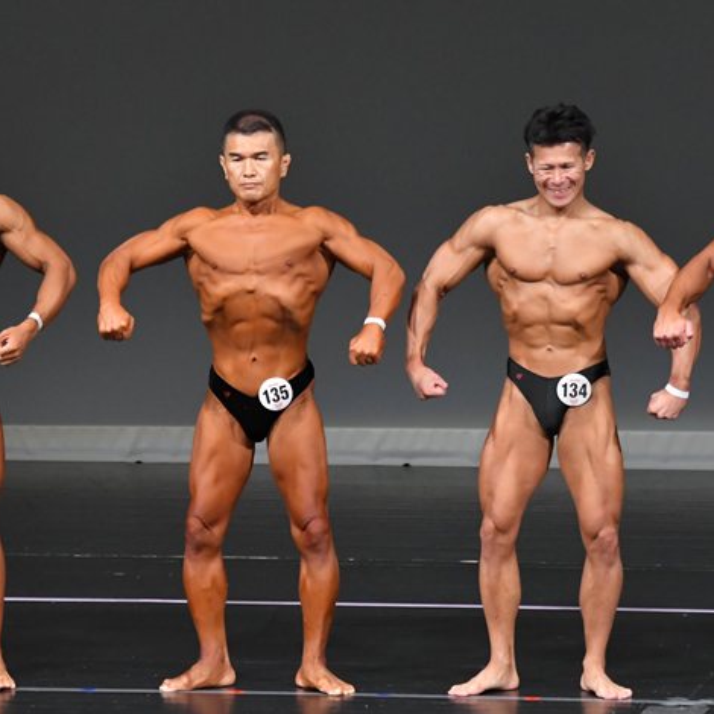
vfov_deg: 4.2
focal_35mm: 420
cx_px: 271
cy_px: 368
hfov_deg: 4.2
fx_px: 9801
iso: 4000
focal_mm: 200
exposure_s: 1/400
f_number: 5.6
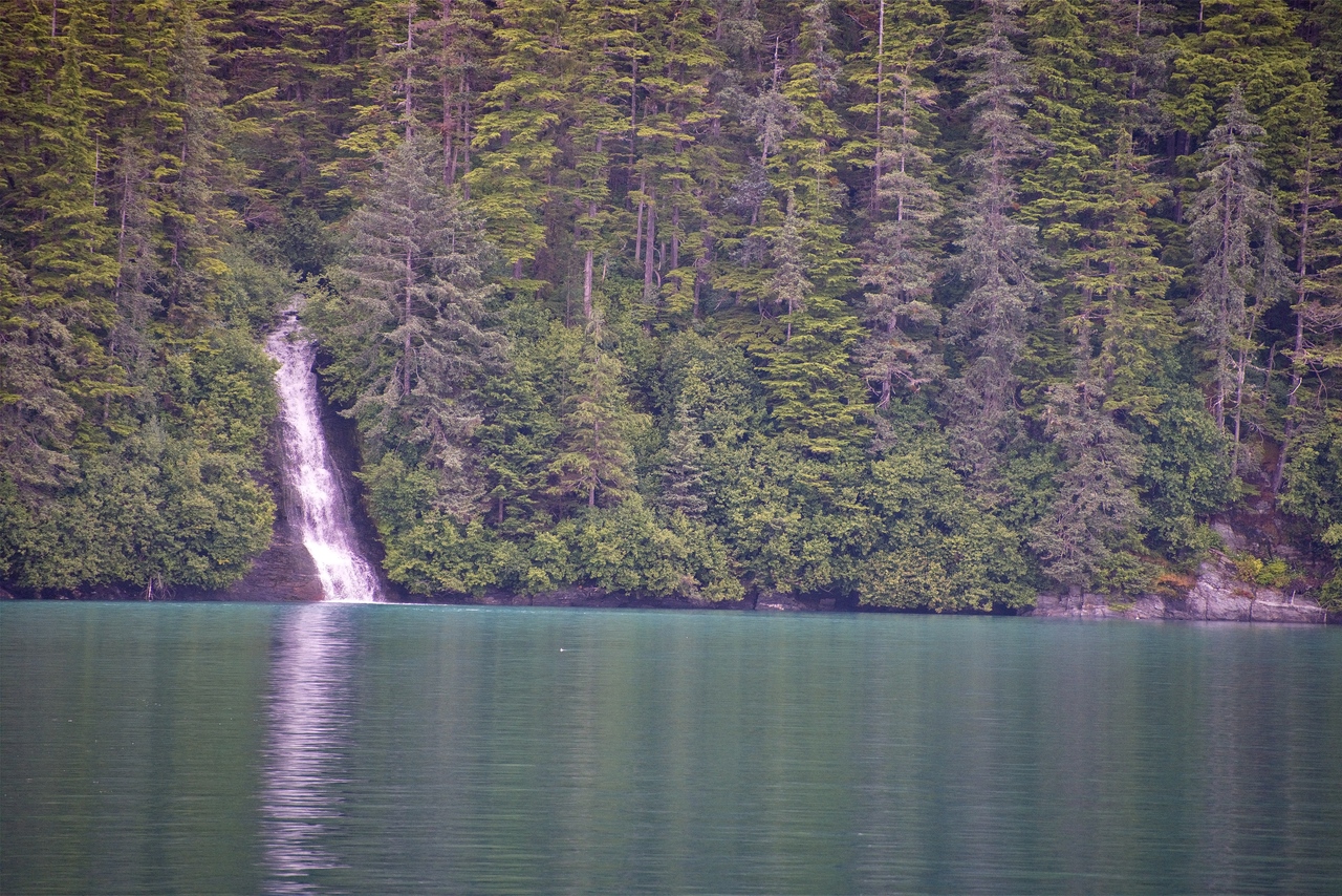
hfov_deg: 6.9
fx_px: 11185
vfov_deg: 4.6
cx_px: 671
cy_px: 448
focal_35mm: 300
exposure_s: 1/640
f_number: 5.6
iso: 2000
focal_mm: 300
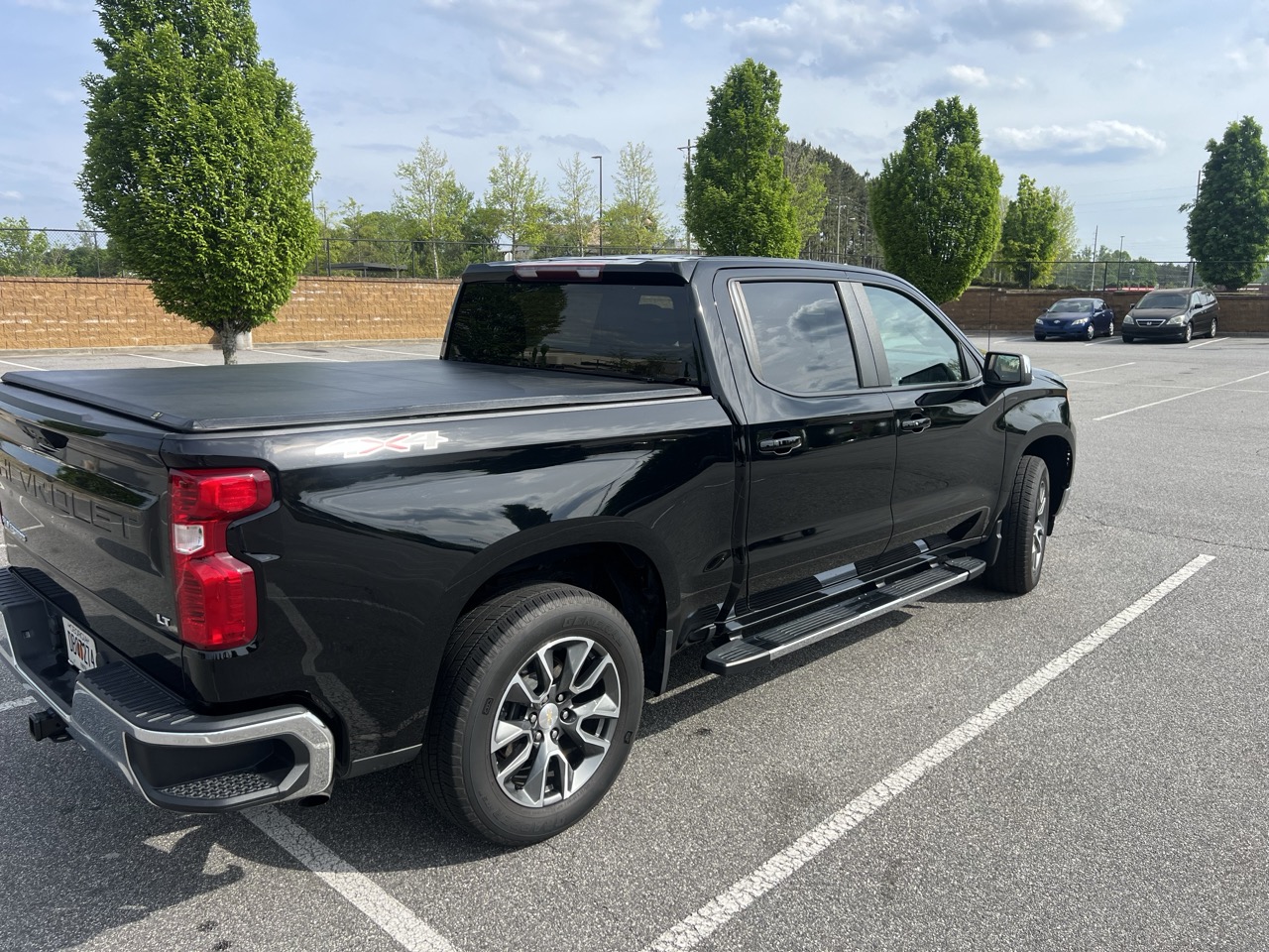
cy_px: 476
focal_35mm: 26
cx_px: 634
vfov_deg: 53.1
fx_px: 953
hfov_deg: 67.3
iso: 50
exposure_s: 1/2404
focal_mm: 5.7
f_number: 1.5
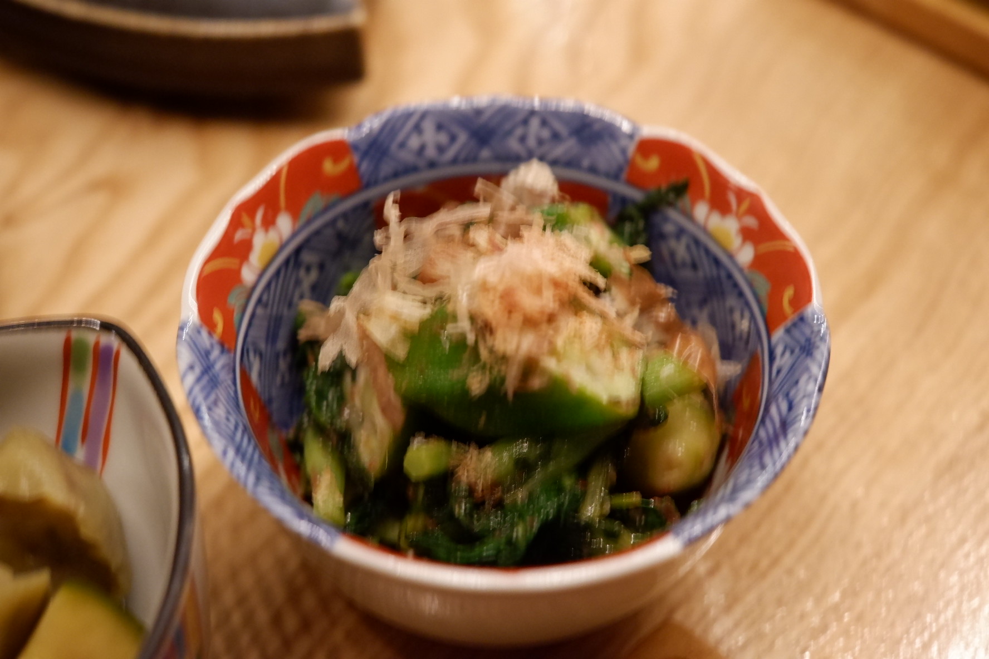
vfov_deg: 25.5
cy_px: 330
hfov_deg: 37.5
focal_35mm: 53
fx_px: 1456
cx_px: 494
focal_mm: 35
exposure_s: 1/12
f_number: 4
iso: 3200
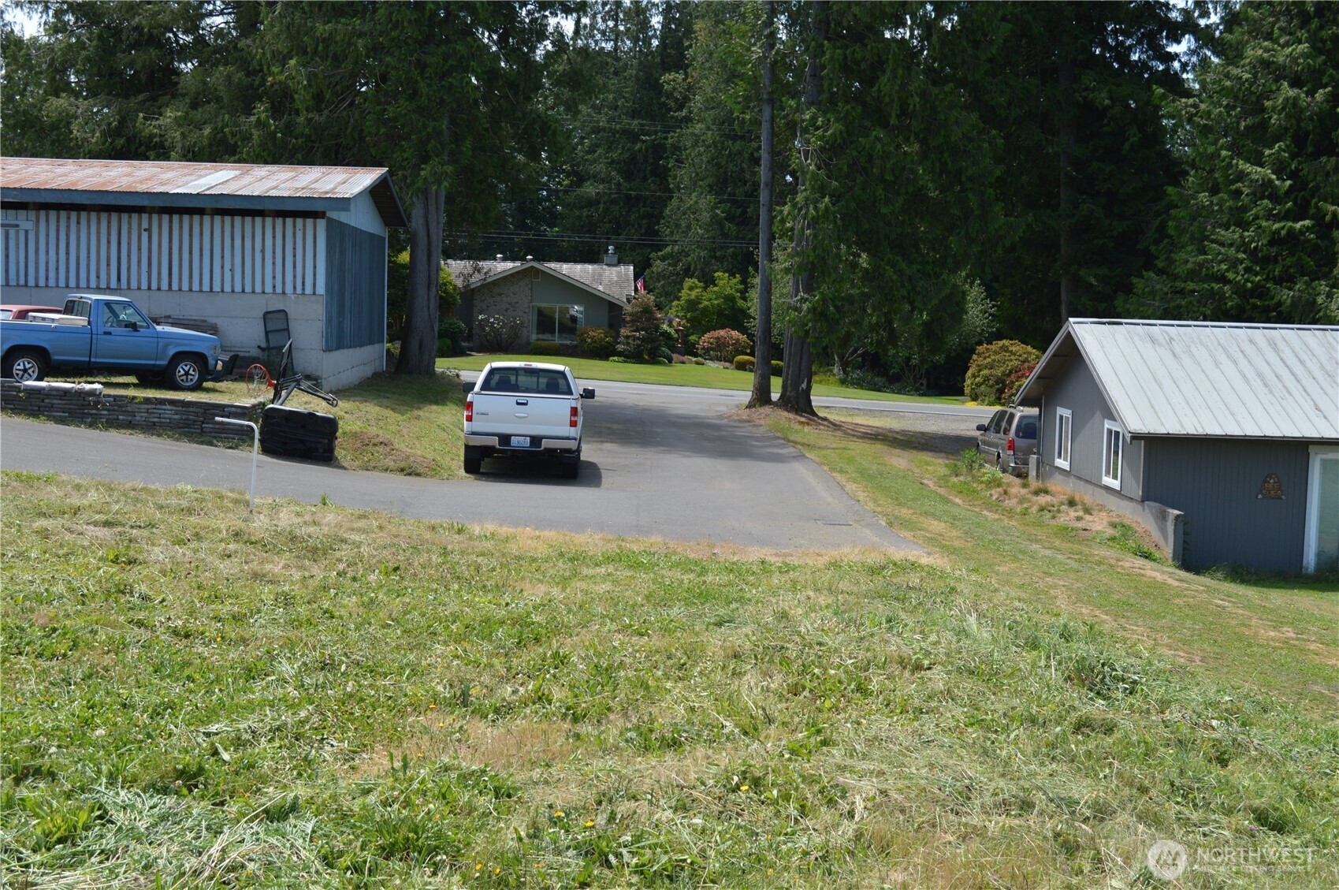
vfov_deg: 28.0
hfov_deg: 41.2
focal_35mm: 48
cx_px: 670
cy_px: 445
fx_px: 1783
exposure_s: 1/250
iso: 100
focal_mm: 32
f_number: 8
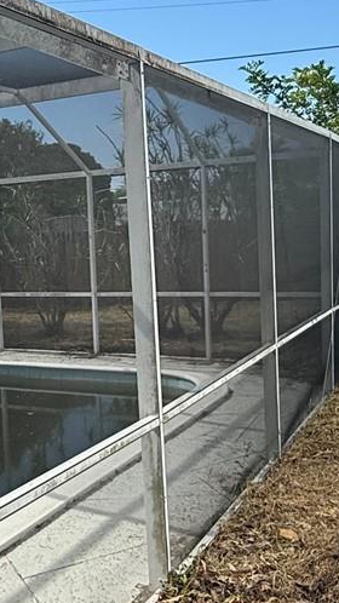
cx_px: 35
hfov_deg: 23.8
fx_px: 783
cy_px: 311
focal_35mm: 49
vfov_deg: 42.1
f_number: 2.2
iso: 50
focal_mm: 2.22
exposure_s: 1/864
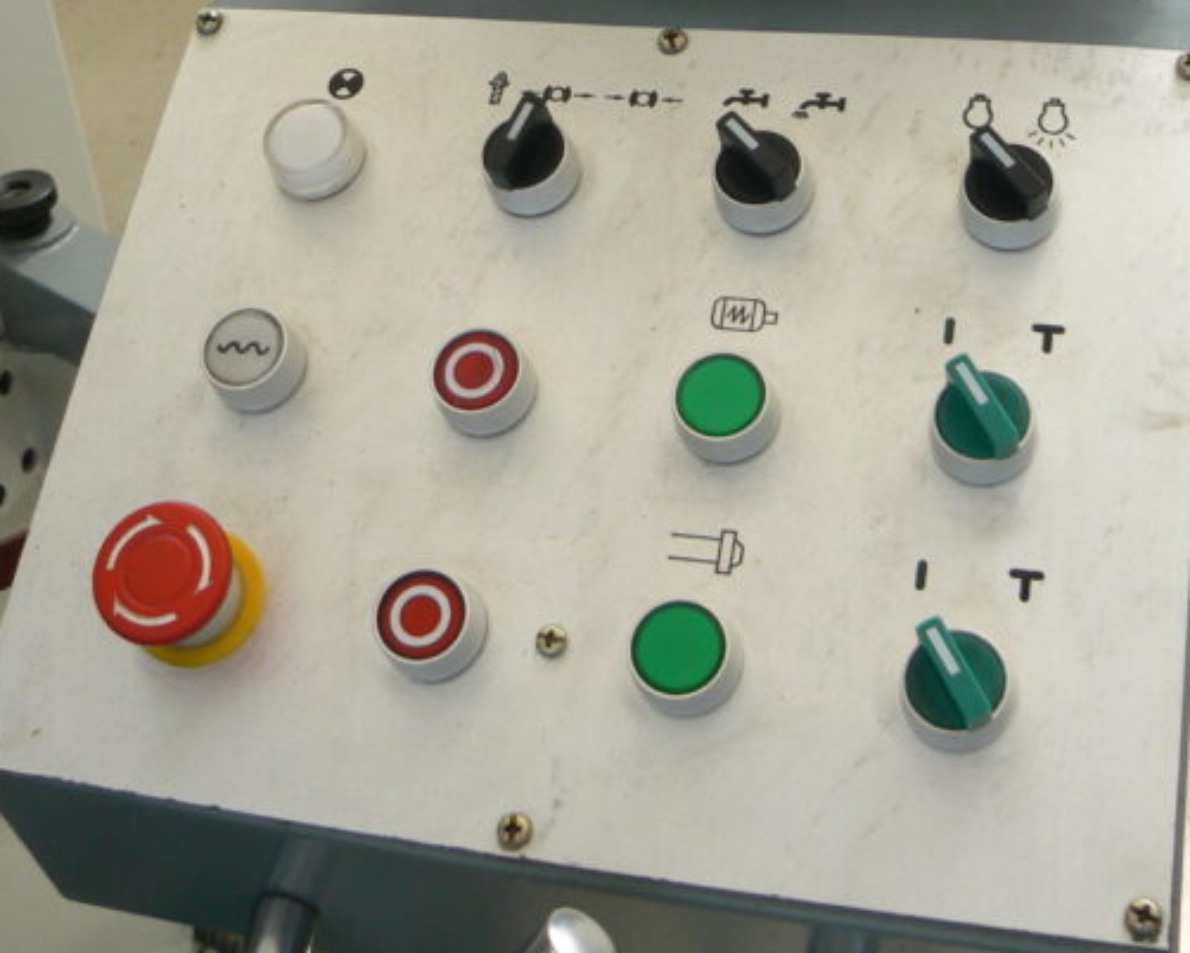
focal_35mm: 56
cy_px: 78
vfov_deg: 26.2
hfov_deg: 33.5
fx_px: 1973
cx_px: 640
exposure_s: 1/60
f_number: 3.2
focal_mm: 6
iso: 100
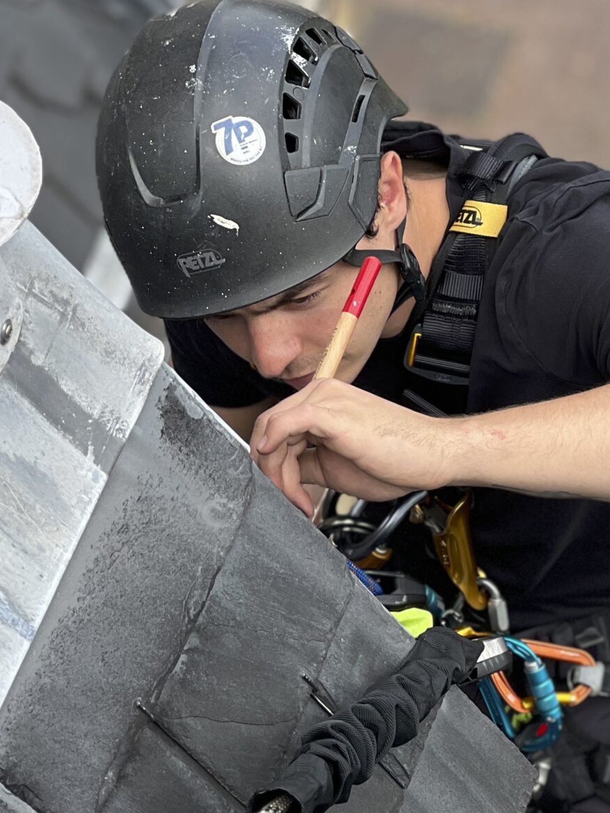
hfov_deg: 8.8
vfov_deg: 11.7
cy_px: 610
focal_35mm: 168
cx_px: 634
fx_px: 3947
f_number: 2.8
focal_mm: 9
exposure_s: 1/121
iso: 25
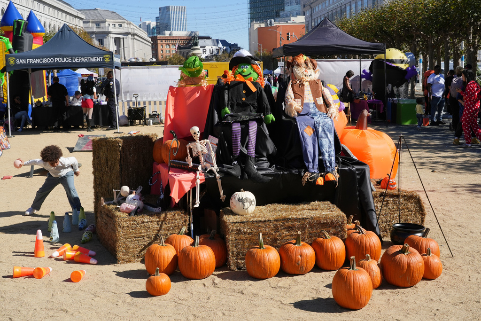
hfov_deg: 44.5
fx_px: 588
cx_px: 240
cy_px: 160
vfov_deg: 30.5
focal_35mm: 44
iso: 400
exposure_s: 1/1000
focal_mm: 44
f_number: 10
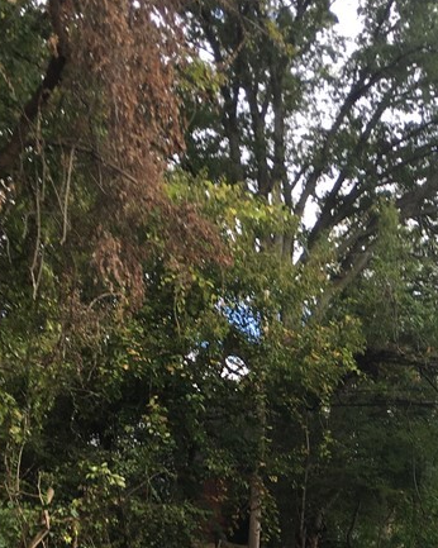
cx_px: 487
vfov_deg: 27.5
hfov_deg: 21.6
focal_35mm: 67
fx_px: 1086
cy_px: 468
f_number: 2.2
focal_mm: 4.15
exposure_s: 1/245
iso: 25
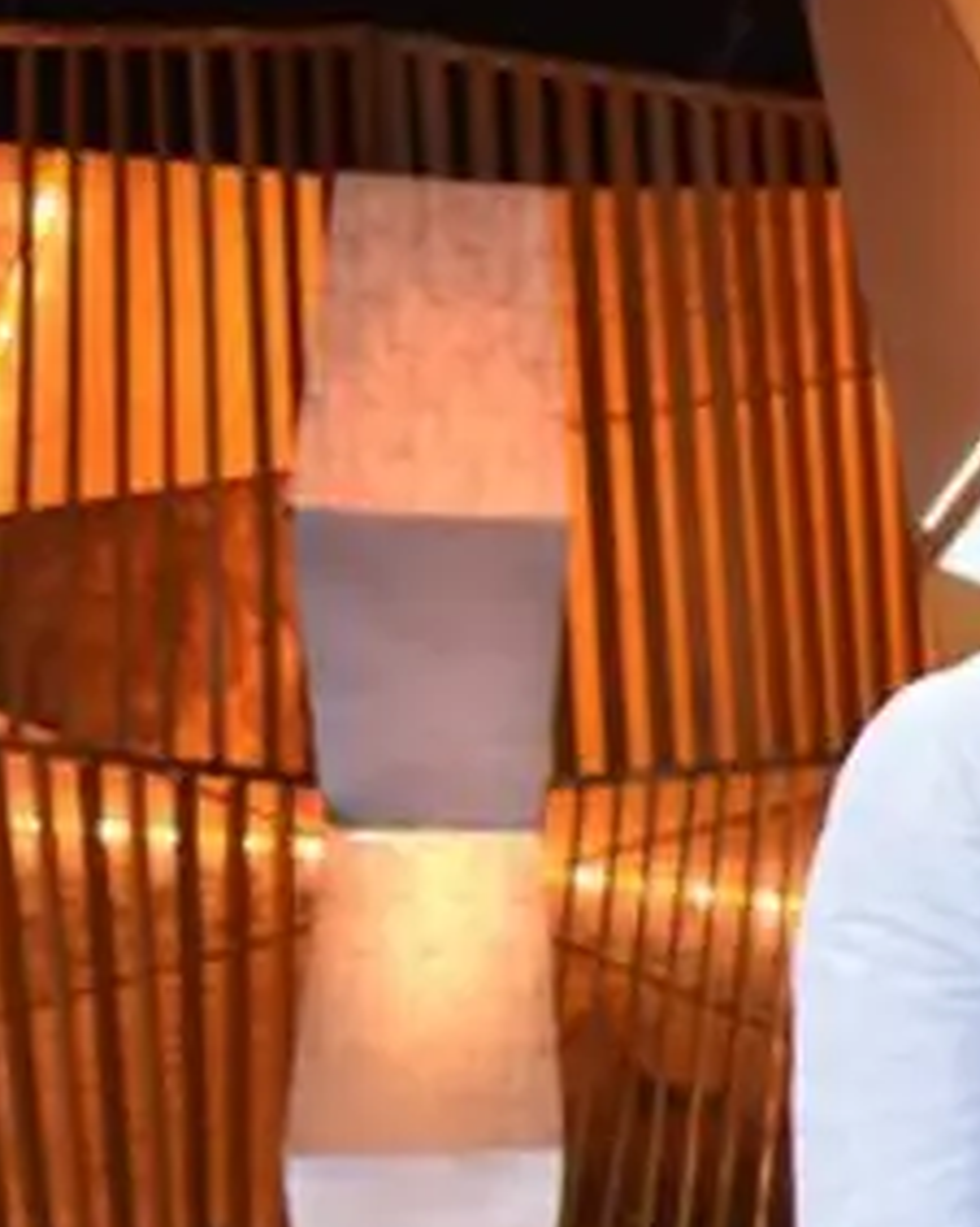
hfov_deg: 15.6
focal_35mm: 88
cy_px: 910
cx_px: 1613
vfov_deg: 21.6
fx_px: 3194
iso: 1600
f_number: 4.5
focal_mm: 34
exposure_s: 1/160
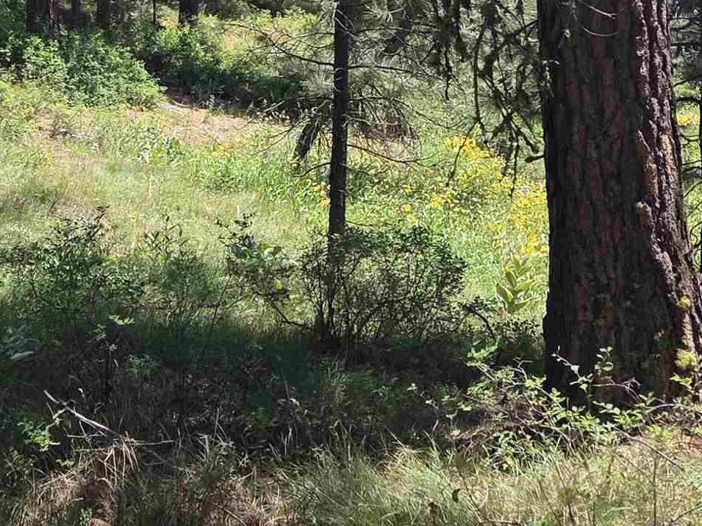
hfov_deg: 26.1
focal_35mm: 74
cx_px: 190
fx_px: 1501
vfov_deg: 19.2
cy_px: -38
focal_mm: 5.4
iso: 80
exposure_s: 1/1904
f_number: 1.8
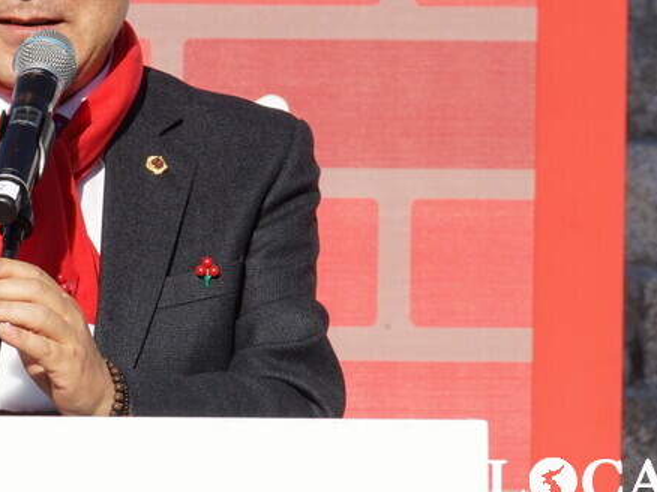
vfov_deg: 2.6
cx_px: 14
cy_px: 12
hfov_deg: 3.5
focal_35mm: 569
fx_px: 10794
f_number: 20
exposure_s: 1/250
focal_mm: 240
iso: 400
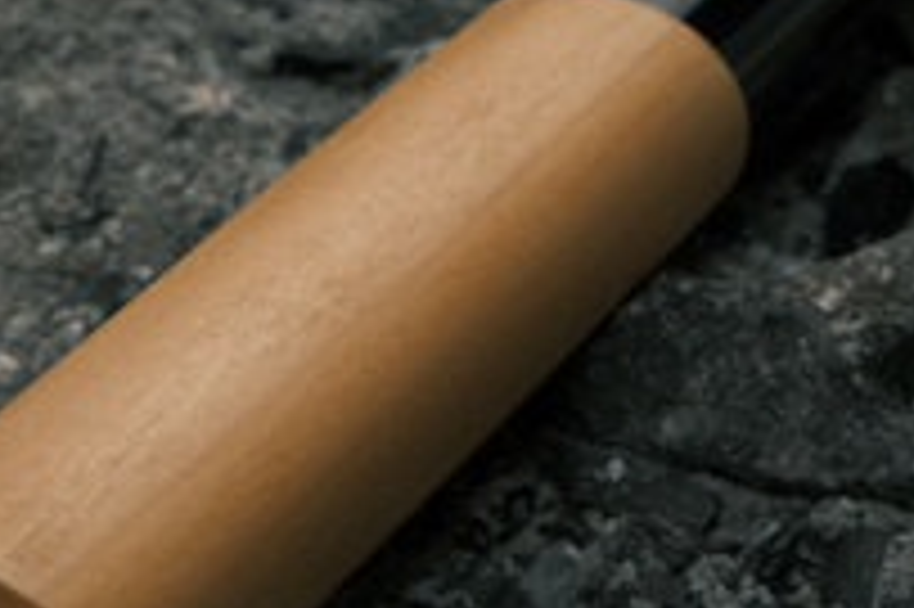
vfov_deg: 7.5
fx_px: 4668
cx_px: 419
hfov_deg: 11.2
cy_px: 293
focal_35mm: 184
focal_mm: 55
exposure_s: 1/125
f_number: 10
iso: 1250
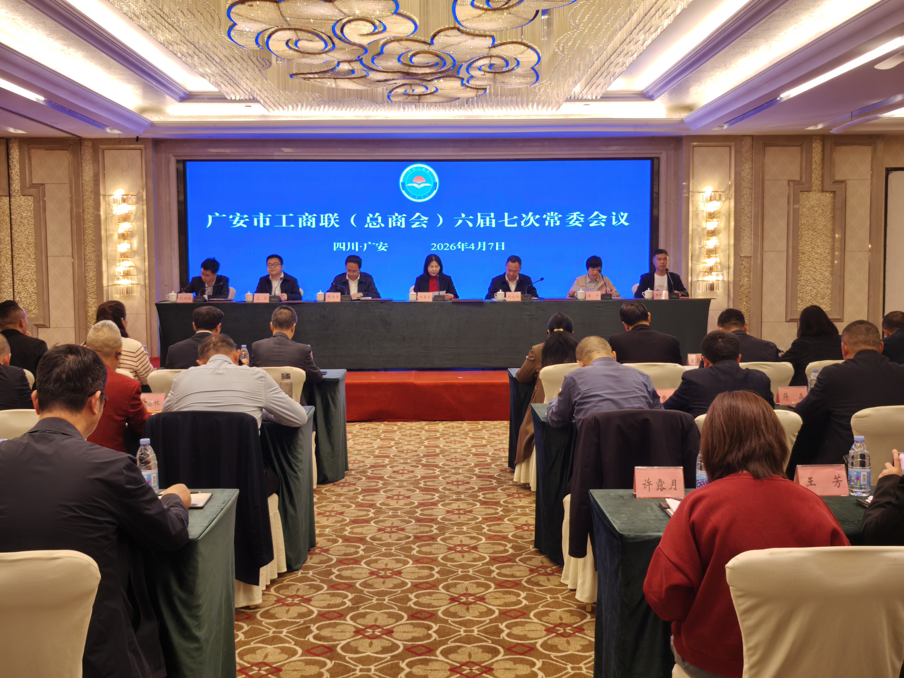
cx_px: 452
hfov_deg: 51.4
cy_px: 339
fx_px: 940
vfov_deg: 39.7
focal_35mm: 36
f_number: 1.4
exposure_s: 1/100
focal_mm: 5.72
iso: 80
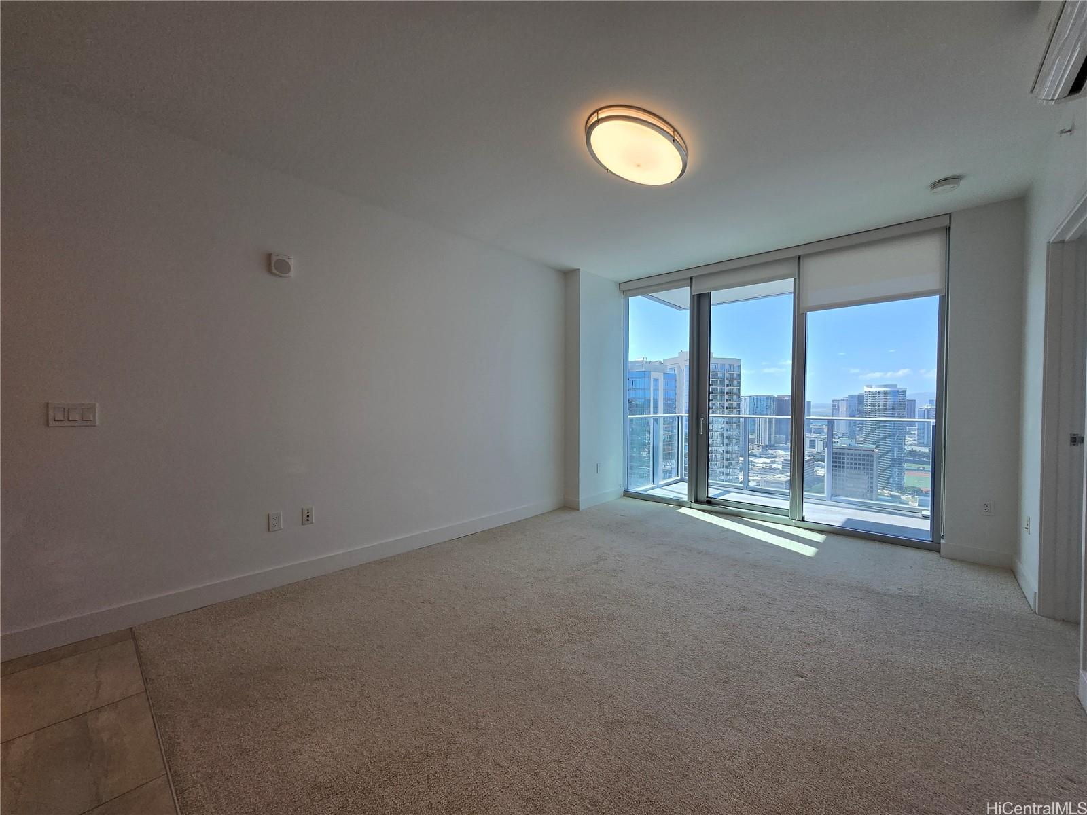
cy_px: 408
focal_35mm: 13
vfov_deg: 89.9
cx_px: 544
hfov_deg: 106.2
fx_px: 408
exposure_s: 1/171
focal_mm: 1.7
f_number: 2.2
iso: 25
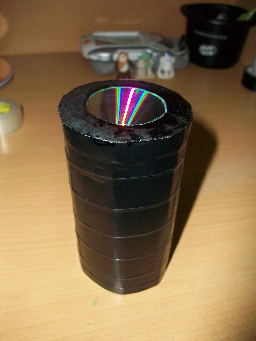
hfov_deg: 44.2
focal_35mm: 32
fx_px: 316
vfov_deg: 56.8
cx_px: 128
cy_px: 170
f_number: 2.8
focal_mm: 5.7
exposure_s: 1/60
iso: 160
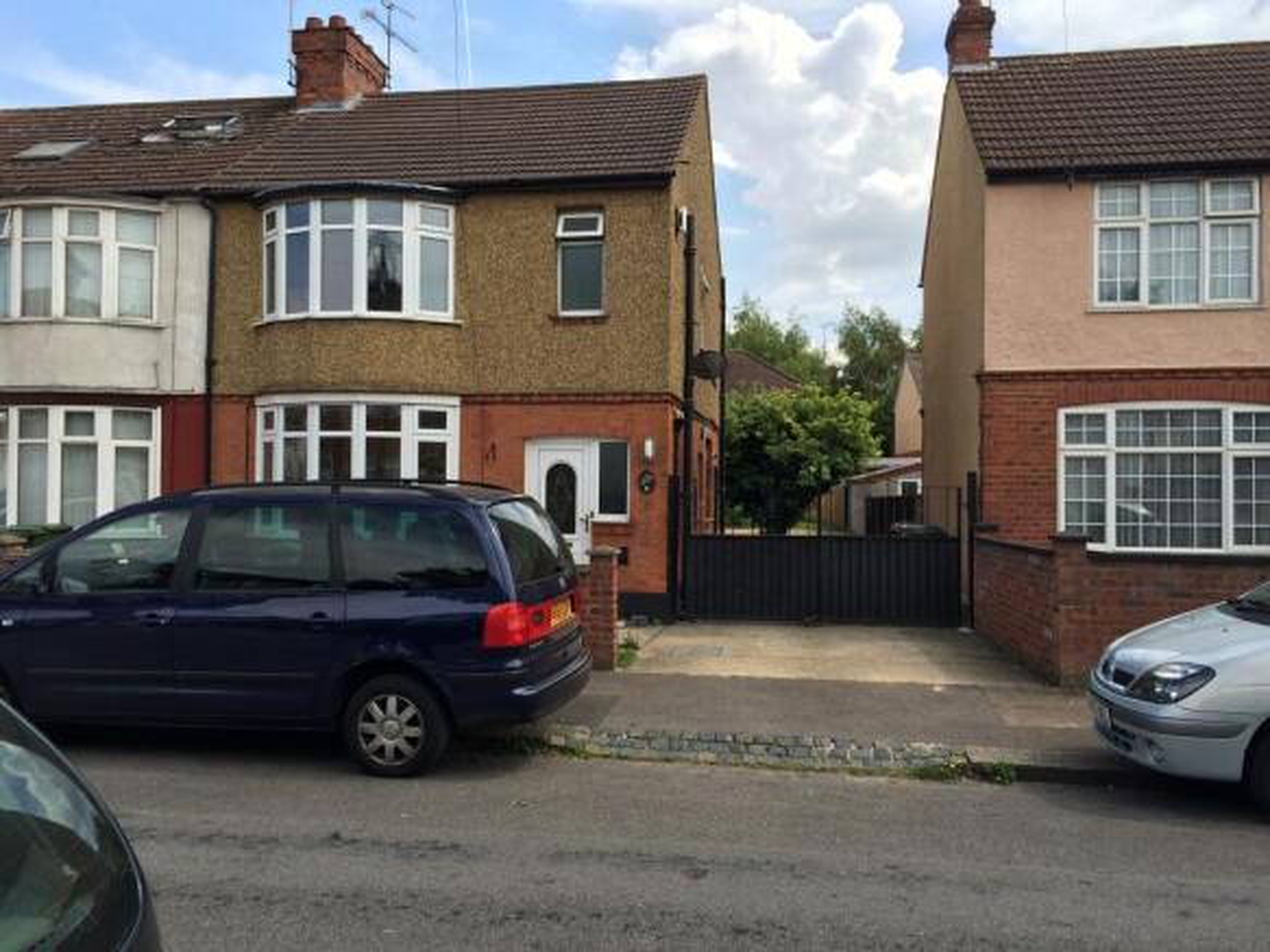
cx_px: 635
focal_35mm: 30
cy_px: 476
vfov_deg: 46.8
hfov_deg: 60.0
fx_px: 1100
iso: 32
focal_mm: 4.12
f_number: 2.2
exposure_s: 1/1282
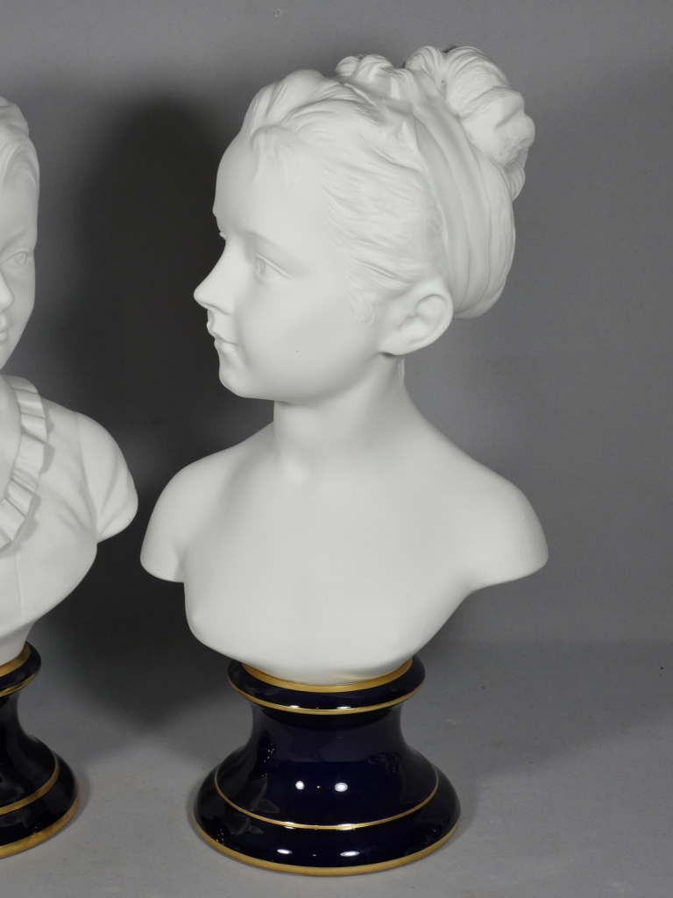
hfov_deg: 19.9
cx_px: 336
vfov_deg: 26.3
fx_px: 1918
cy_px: 449
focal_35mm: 74
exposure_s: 1/80
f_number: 4.4
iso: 125
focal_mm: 13.3
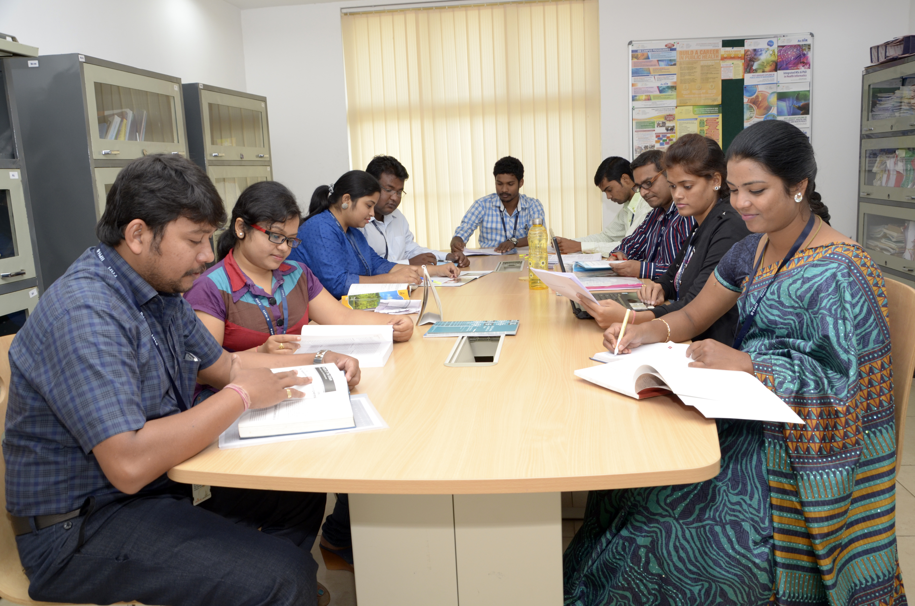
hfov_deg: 59.6
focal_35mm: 32
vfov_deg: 41.5
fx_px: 799
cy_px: 303
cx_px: 458
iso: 400
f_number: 5.6
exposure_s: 1/80
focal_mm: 21
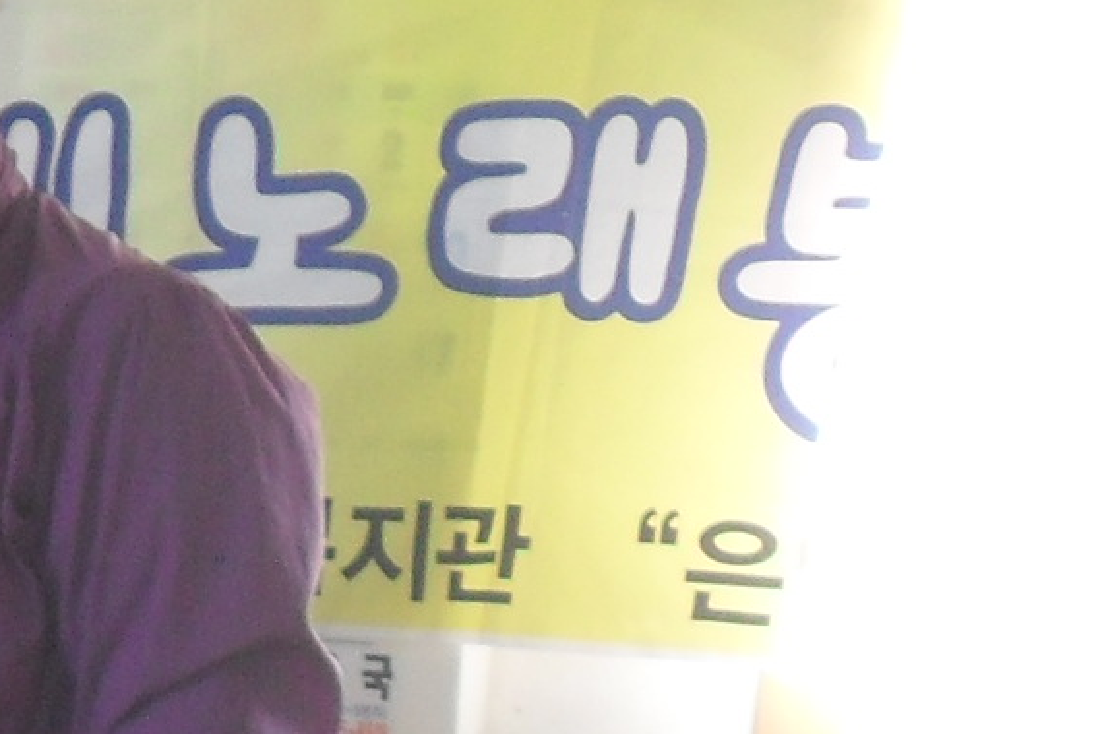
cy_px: 1383
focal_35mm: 166
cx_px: -873
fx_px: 5073
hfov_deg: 11.5
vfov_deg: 8.0
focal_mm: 6.2
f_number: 2.8
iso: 100
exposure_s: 1/45
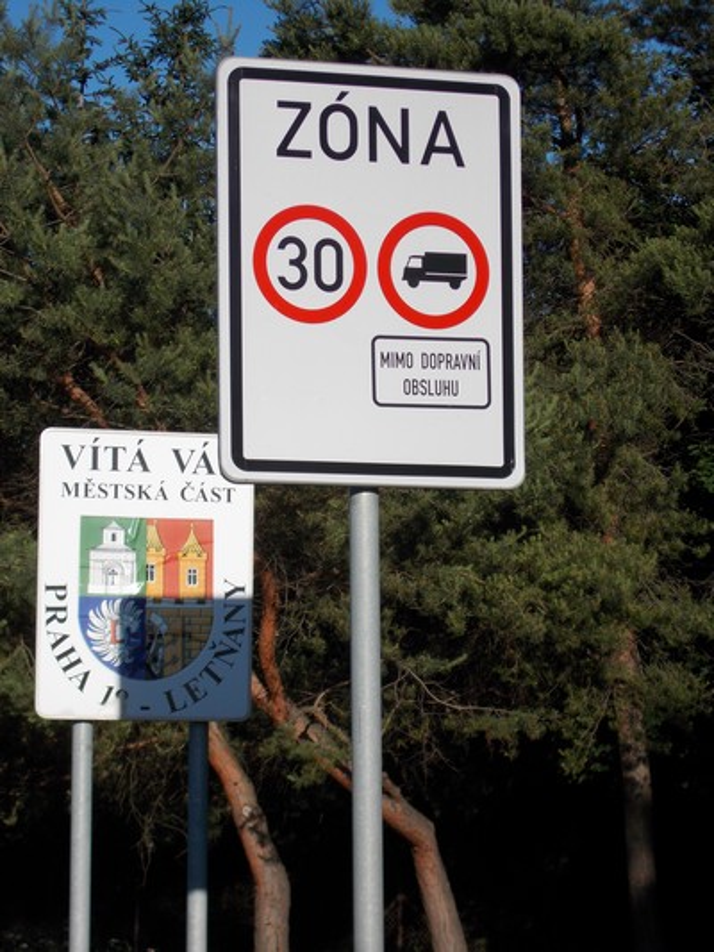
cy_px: 476
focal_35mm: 113
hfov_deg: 13.1
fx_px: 3106
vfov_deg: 17.4
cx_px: 357
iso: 80
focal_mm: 20.1
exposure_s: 1/320
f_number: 6
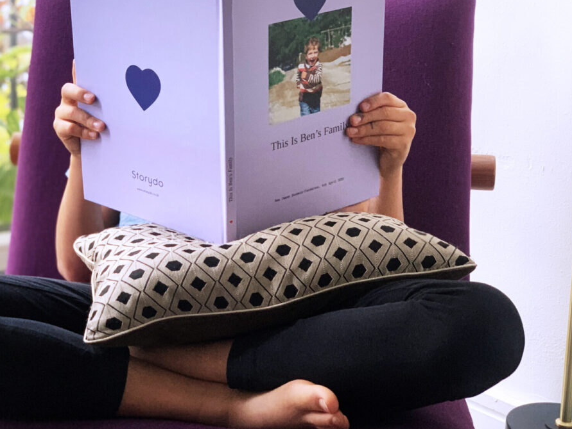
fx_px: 1157
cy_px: 142
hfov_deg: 27.7
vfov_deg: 20.9
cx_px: 226
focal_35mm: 70
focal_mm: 6
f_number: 2.4
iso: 125
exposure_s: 1/64
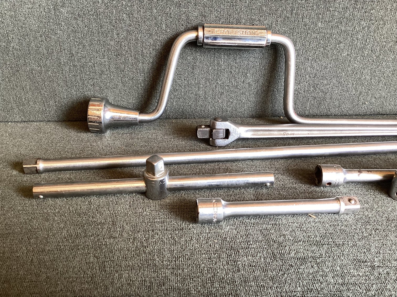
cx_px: 198
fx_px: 356
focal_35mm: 31
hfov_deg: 58.3
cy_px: 148
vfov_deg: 45.4
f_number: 2.4
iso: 64
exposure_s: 1/50
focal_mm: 3.3
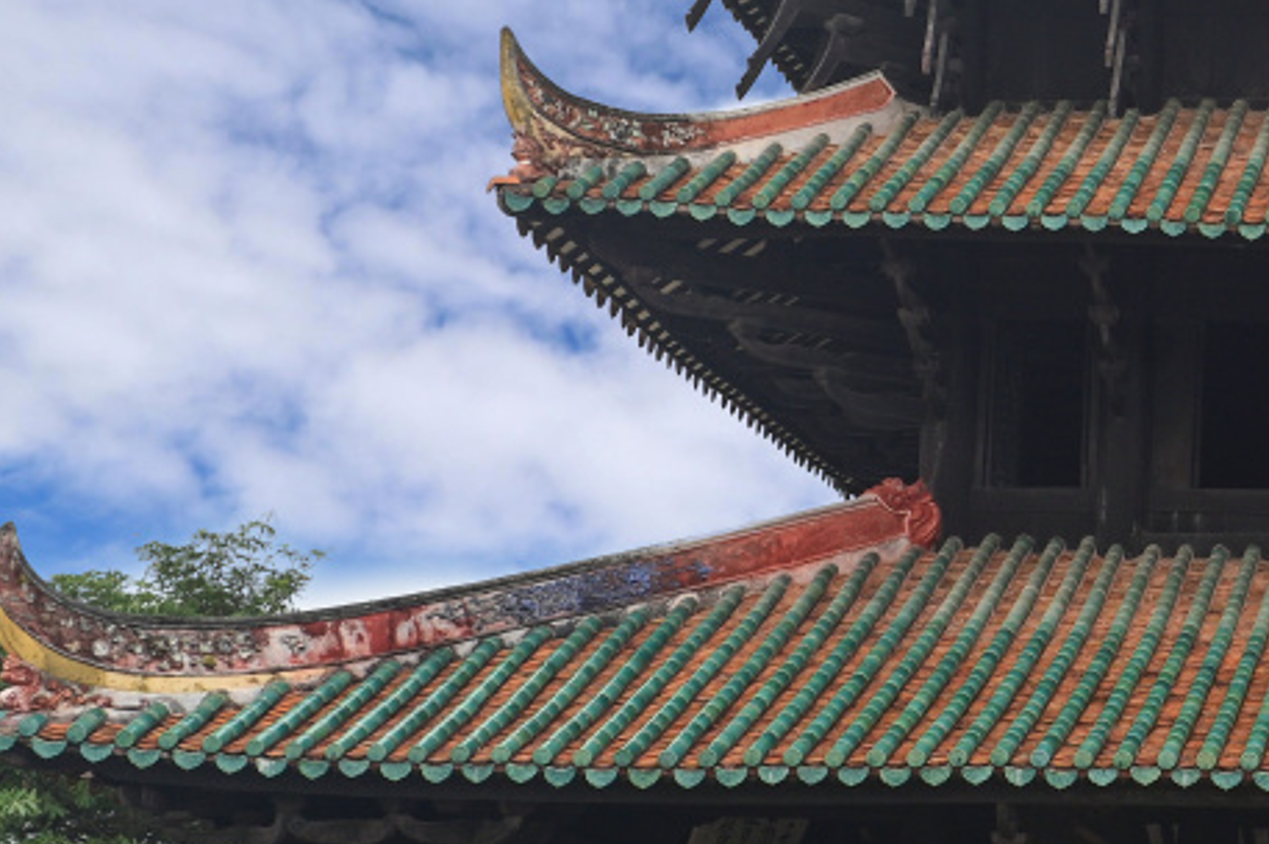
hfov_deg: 20.6
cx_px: 1561
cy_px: 391
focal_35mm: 92
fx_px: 3241
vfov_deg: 14.8
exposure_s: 1/125
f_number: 4
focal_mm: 35
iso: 280
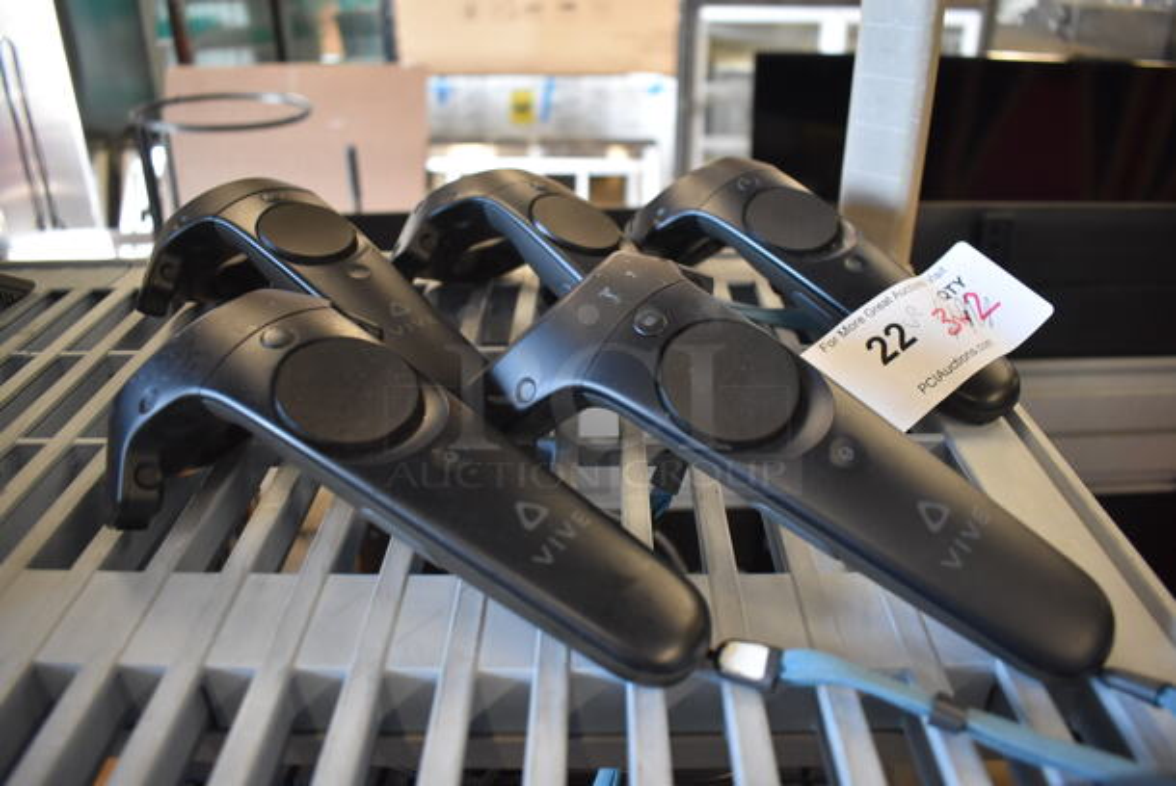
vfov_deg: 48.0
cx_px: 588
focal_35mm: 27
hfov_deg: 67.3
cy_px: 393
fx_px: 883
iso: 1600
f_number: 3.5
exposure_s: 1/125
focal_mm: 18
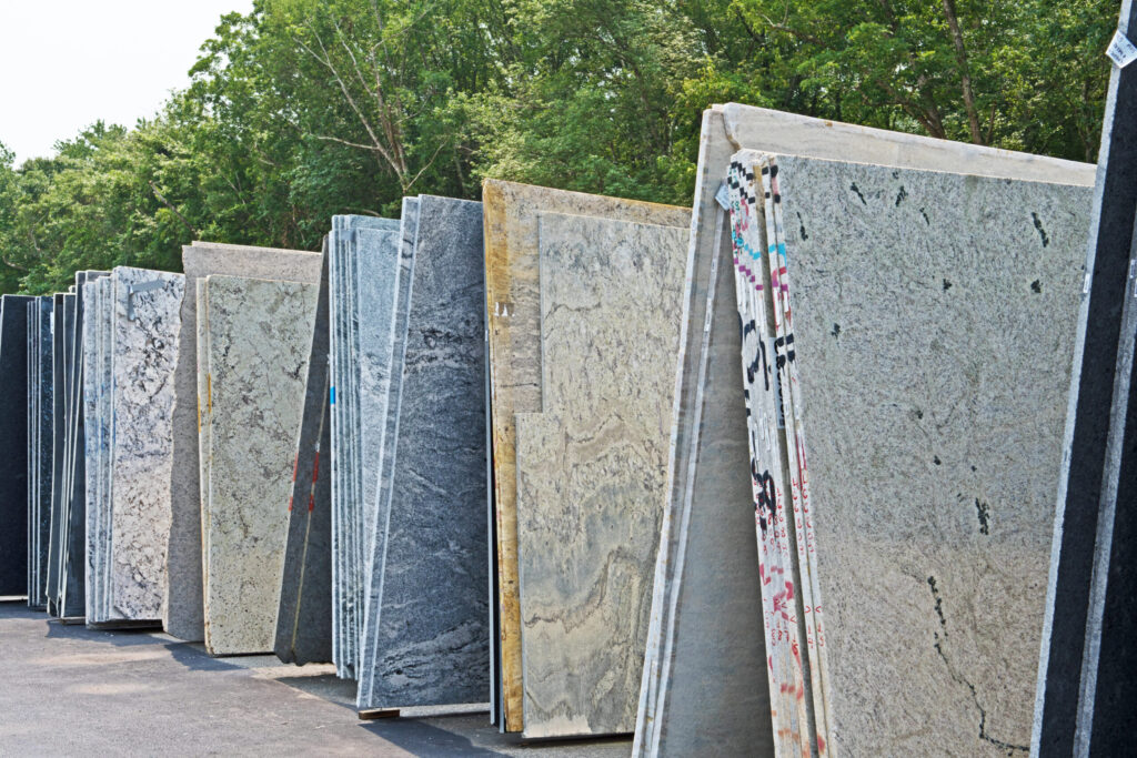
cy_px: 379
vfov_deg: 25.8
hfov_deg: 37.8
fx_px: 1658
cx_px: 568
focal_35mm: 52
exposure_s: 1/200
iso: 100
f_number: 10
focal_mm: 35
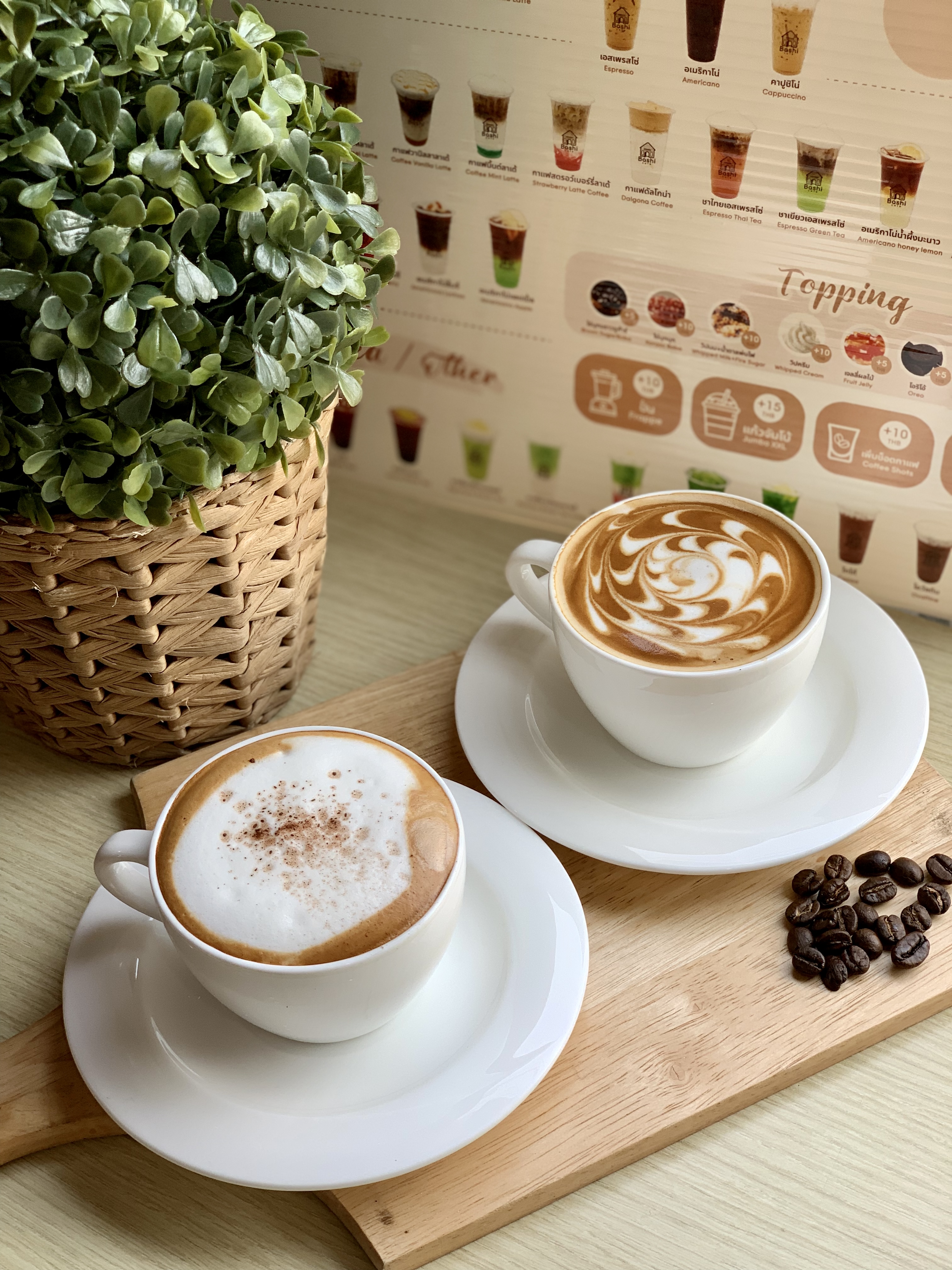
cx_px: 476
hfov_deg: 28.0
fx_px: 1907
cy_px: 635
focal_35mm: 52
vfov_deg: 36.8
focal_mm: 6
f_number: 2.4
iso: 32
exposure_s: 1/122
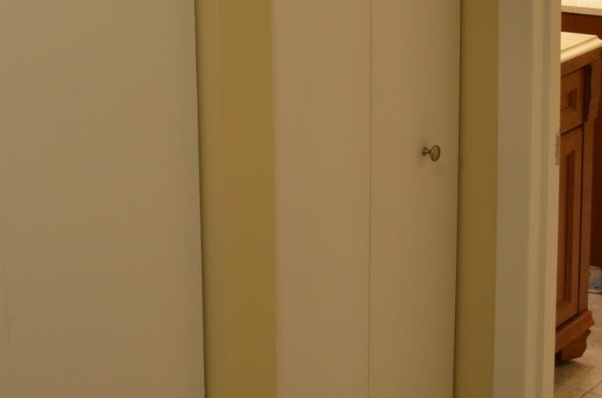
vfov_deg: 17.4
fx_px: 1251
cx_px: 75
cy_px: -55
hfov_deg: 26.3
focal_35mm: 75
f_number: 4.5
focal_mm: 18
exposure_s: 1/80
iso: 400
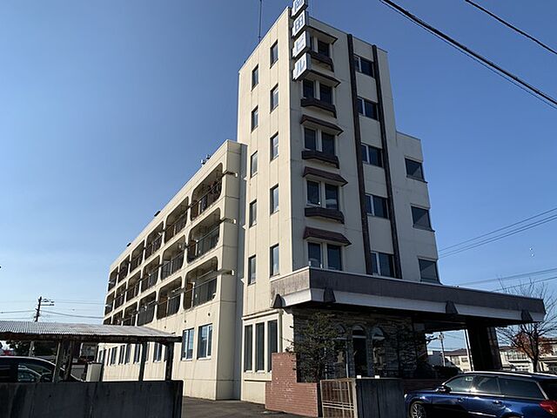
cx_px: 278
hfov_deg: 67.3
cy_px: 209
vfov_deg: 53.1
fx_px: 418
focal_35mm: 26
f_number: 1.8
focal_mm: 4.25
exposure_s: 1/3289
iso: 25
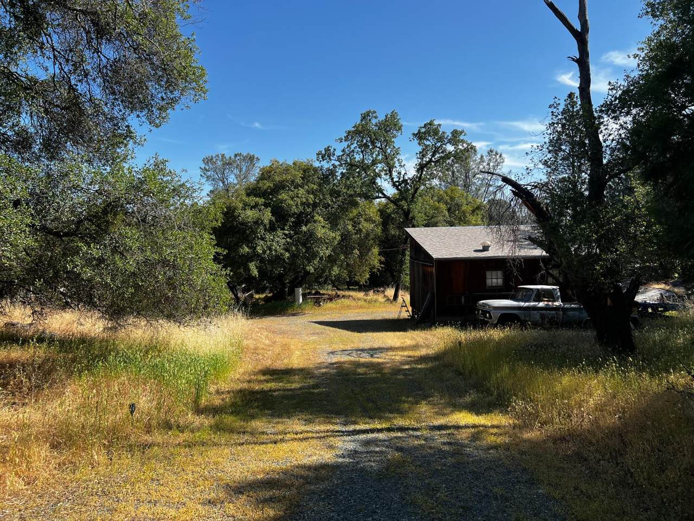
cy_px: 260
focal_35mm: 26
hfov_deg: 67.3
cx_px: 347
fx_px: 521
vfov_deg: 53.1
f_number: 1.5
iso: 50
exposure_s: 1/2762
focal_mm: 5.7
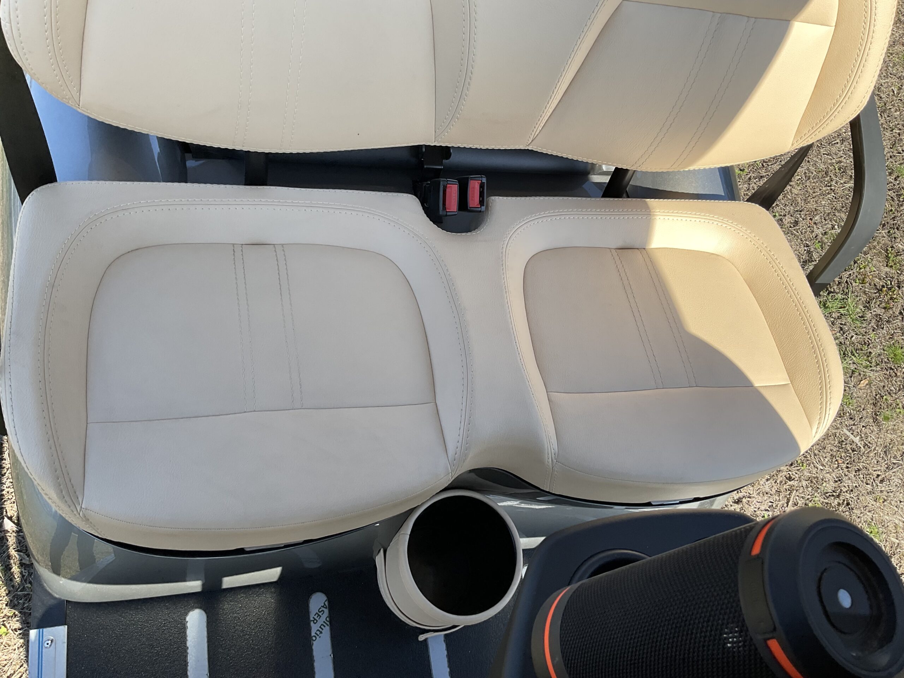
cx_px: 452
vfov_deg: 48.2
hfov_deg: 61.7
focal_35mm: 29
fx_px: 757
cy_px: 339
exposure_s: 1/473
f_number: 1.8
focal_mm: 3
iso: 16
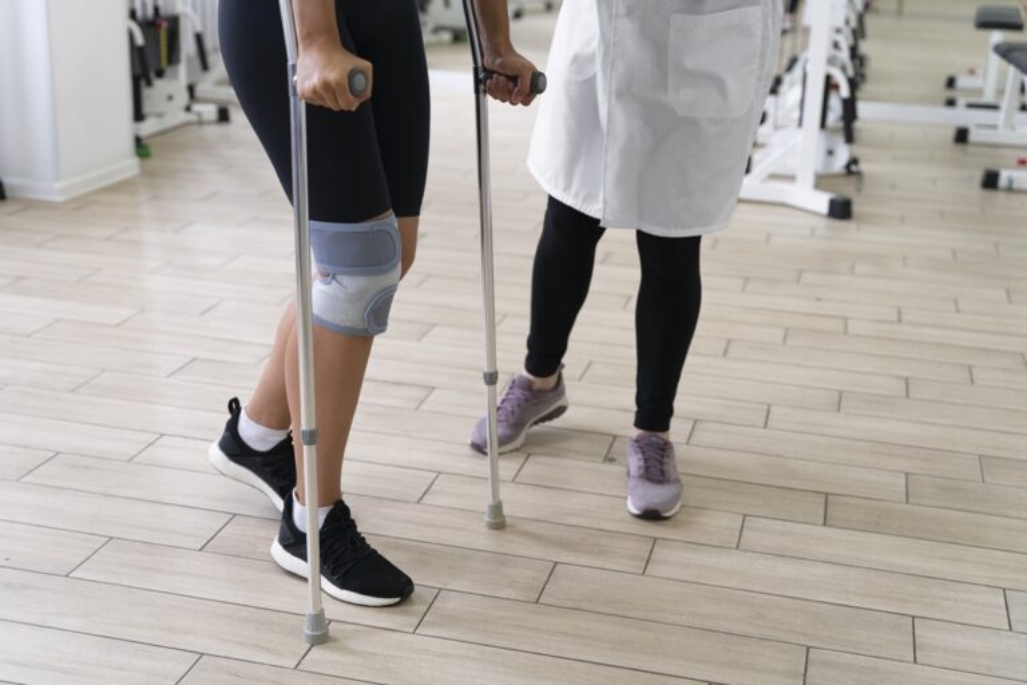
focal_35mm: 48
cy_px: 342
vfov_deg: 28.1
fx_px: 1369
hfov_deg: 41.1
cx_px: 514
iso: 500
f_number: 2.8
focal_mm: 48
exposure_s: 1/200
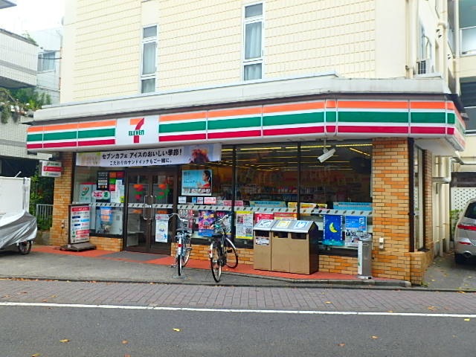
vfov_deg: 41.8
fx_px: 468
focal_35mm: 34
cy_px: 178
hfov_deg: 54.0
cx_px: 238
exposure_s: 1/125
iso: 125
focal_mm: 6
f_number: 4.9
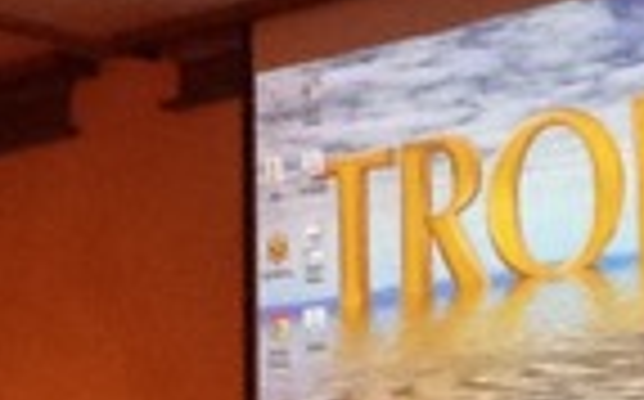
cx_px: 739
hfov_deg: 20.7
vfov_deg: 13.6
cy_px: 360
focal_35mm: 95
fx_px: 1665
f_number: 2.4
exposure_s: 1/30
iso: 250
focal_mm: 2.03
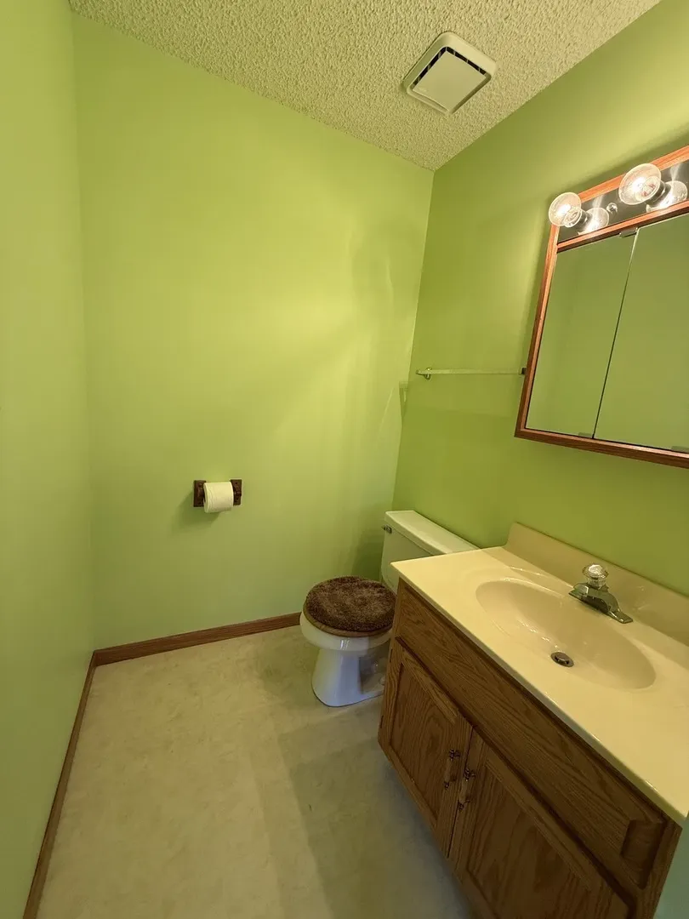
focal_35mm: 14
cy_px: 460
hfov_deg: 85.7
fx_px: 372
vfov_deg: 102.1
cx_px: 344
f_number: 2.2
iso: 250
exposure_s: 1/120
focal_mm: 2.22
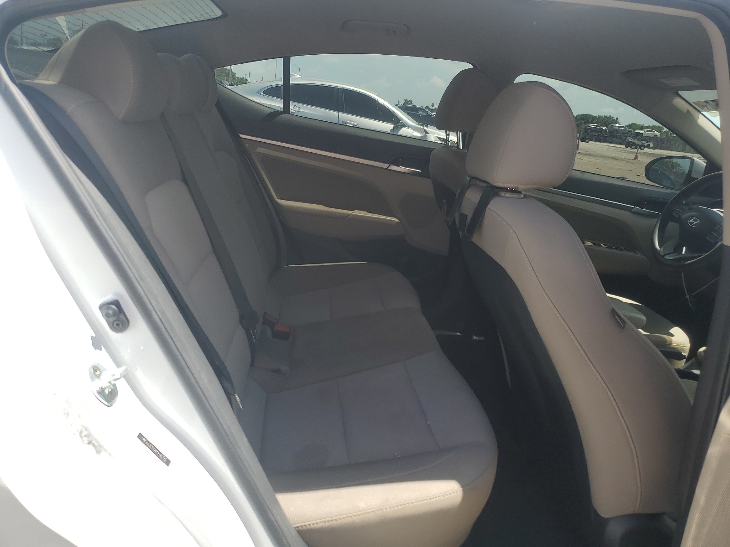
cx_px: 365
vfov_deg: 53.1
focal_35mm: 26
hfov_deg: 67.3
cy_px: 274
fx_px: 548
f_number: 1.5
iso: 50
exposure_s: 1/1250
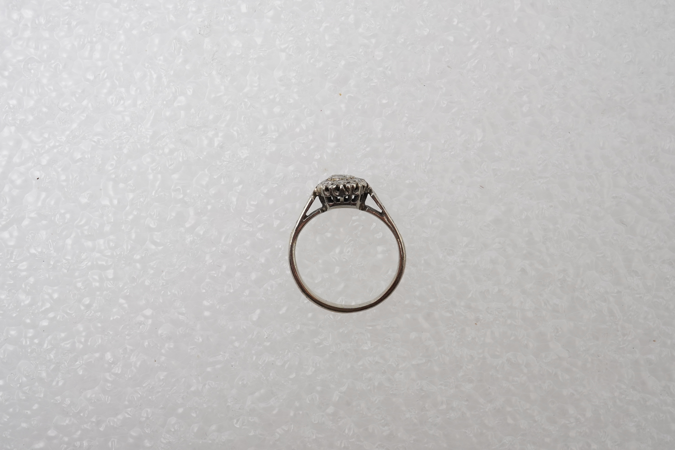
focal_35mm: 45
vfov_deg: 29.9
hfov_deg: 43.6
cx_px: 338
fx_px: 844
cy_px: 225
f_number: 20
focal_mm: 30
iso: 500
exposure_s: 1/125
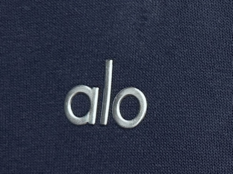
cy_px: 87
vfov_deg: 56.8
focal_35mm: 24
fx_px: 162
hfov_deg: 71.6
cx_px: 116
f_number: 1.78
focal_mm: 6.86
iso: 125
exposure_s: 1/100
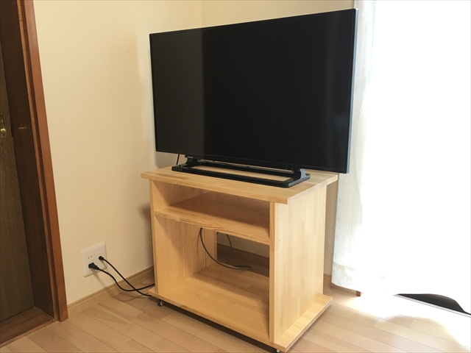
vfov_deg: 48.2
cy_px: 176
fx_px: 395
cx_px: 236
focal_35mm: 29
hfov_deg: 61.7
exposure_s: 1/15
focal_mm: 4.15
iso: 32
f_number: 2.2
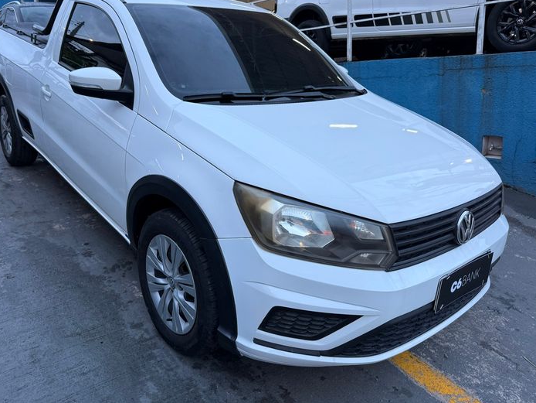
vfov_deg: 49.6
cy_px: 176
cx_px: 229
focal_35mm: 28
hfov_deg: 63.1
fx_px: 434
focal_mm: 6.76
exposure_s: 1/120
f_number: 1.78
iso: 200
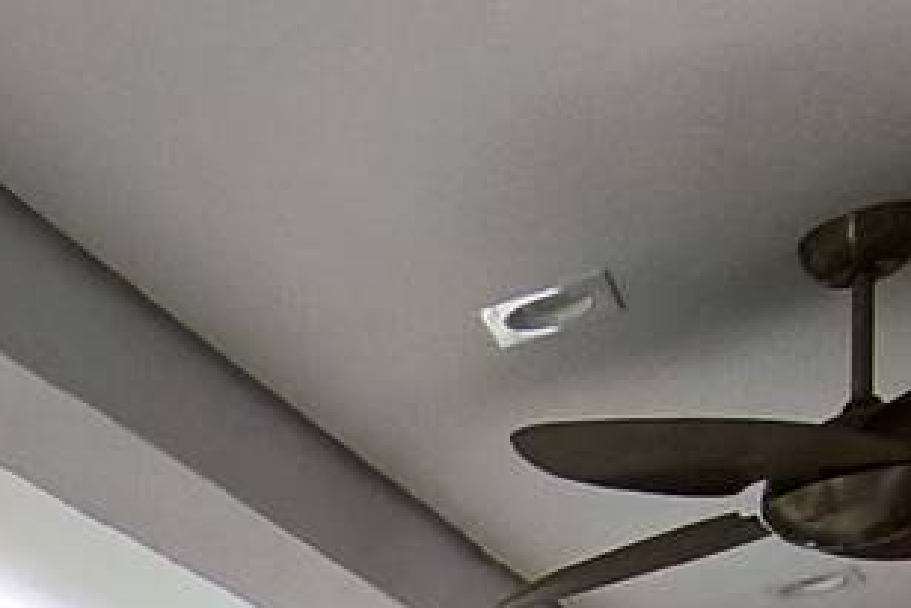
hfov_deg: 20.9
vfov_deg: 13.7
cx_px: -558
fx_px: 1975
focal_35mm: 78
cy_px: 1364
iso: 50
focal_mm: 1.65
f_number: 2.2
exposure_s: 1/141
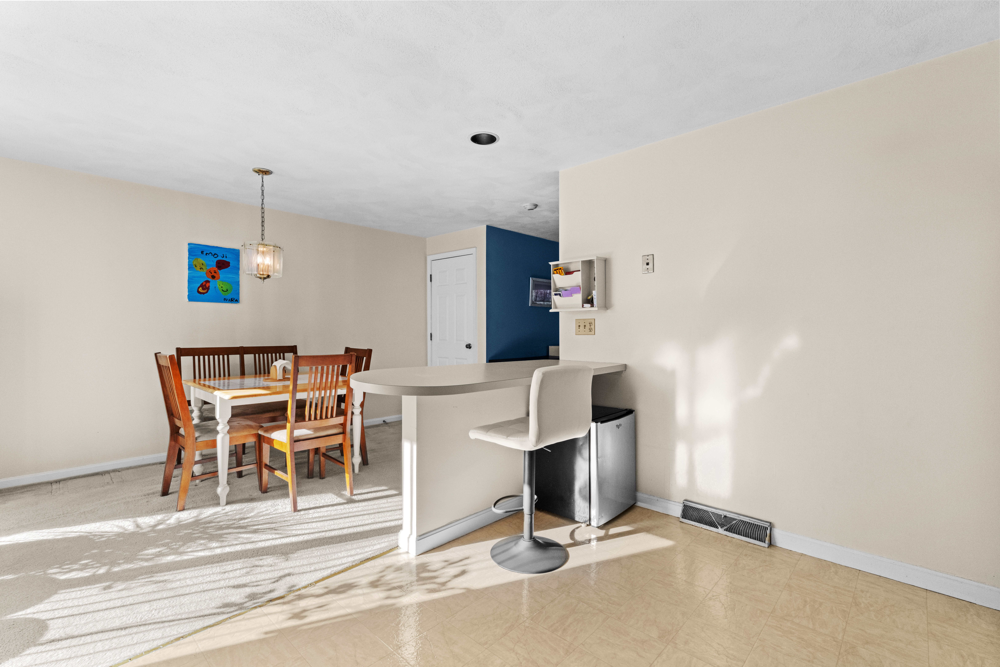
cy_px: 334
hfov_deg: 96.4
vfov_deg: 73.4
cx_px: 500
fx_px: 447
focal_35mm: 16
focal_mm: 16.1
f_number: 11
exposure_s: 1/125
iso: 2500
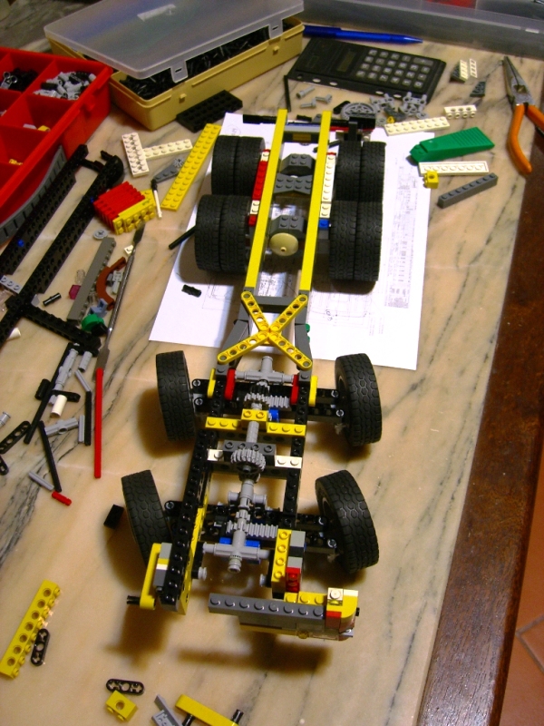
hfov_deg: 37.7
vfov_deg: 49.0
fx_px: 796
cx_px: 272
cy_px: 363
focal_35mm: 38
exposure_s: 1/8
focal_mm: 7.9
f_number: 2.8
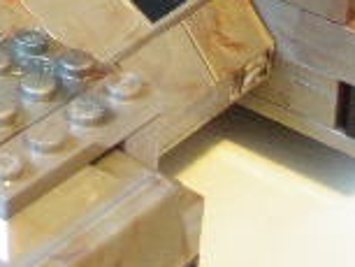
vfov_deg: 8.9
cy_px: -230
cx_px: -193
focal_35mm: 159
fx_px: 1632
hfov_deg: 11.8
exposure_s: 1/2
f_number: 3.5
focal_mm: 6.7
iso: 250
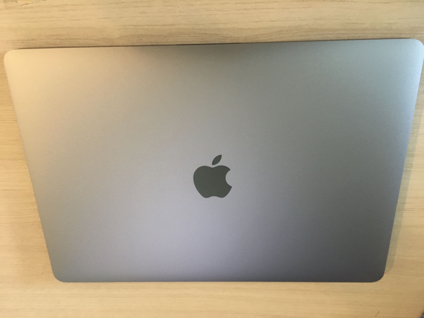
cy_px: 159
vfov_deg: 48.2
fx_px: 355
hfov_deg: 61.7
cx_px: 212
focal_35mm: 29
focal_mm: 4.15
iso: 200
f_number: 2.2
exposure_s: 1/25
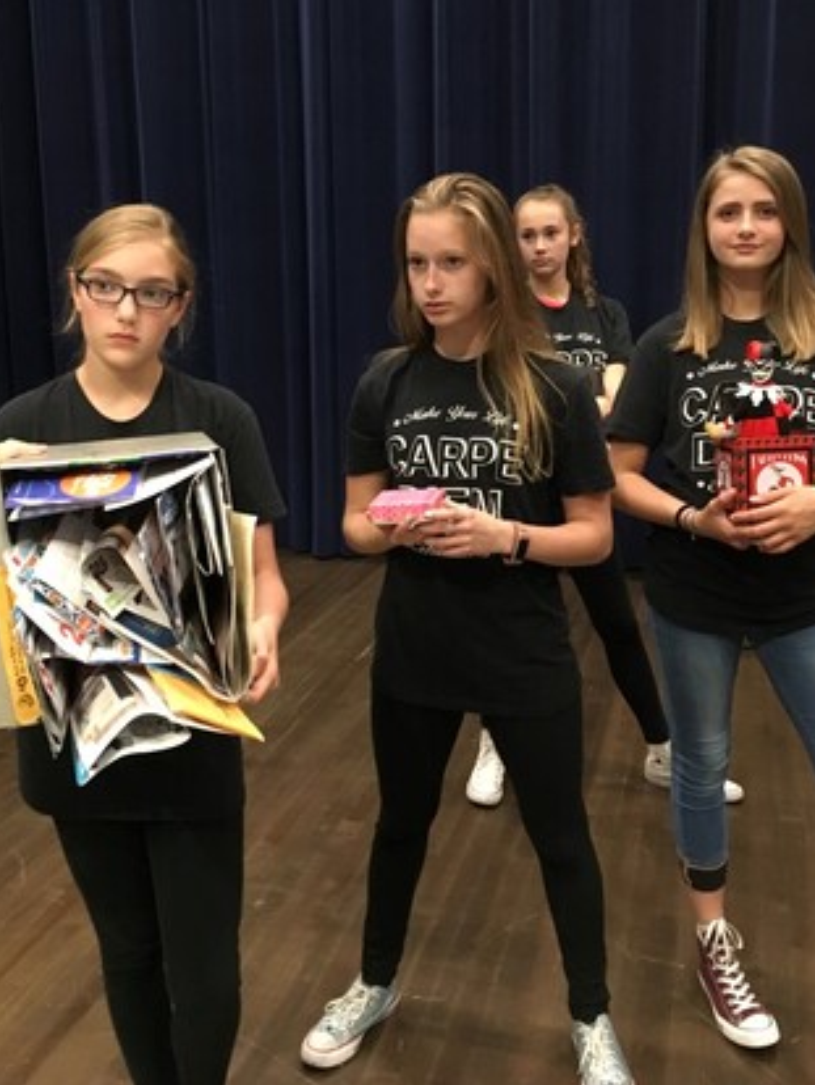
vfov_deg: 52.3
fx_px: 1098
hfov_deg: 40.7
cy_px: 443
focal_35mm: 35
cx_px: 392
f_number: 2.2
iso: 250
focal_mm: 4.15
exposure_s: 1/15
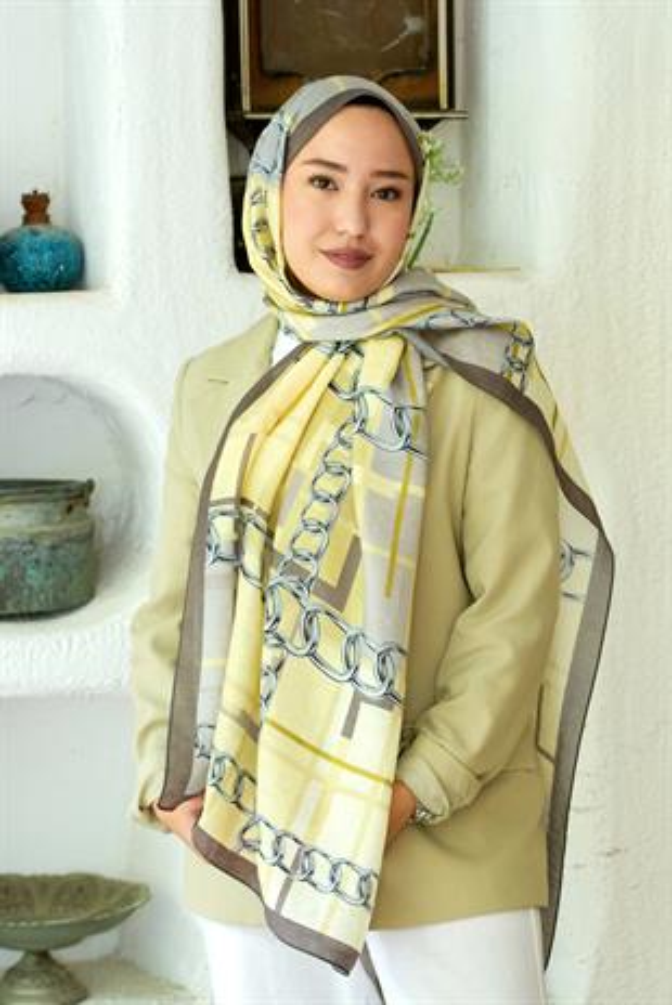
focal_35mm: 70
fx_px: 1957
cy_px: 502
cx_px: 336
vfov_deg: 28.8
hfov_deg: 19.5
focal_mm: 70
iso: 800
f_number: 4.5
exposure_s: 1/125
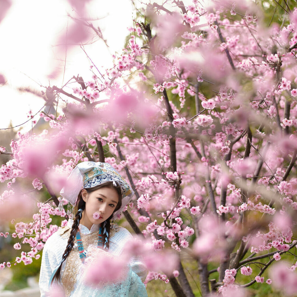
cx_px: 148
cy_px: 170
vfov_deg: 26.9
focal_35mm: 64
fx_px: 621
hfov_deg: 26.9
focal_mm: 50
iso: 100
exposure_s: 1/250
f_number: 1.6
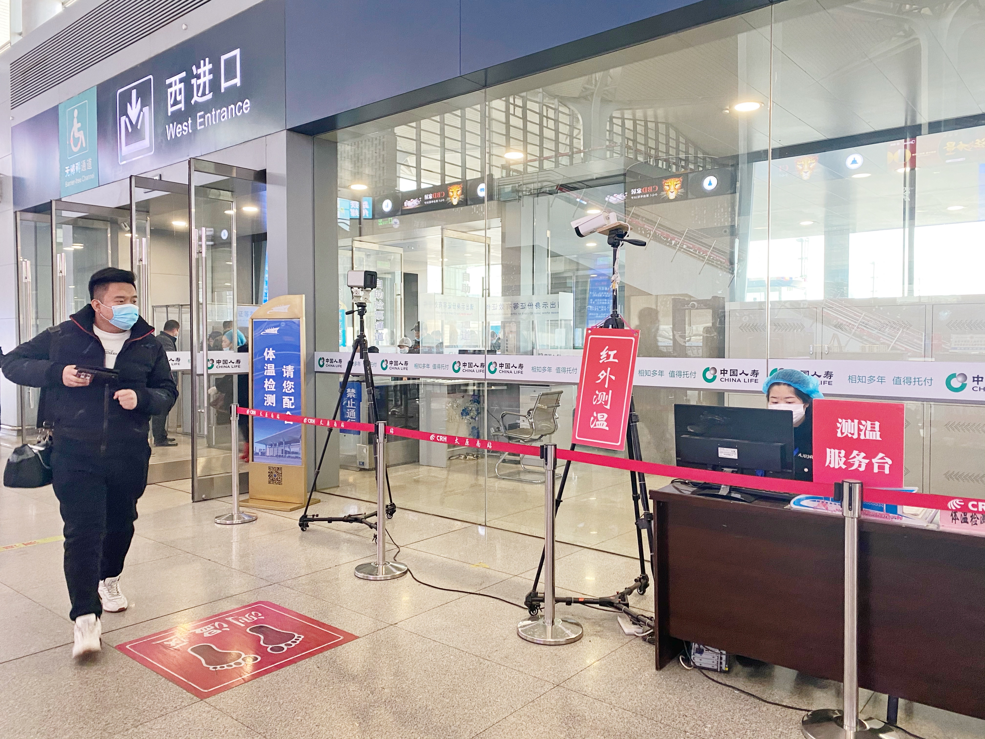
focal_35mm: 26
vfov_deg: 53.1
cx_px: 492
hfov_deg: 67.3
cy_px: 370
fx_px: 740
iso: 160
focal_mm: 4.25
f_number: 1.8
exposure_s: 1/50
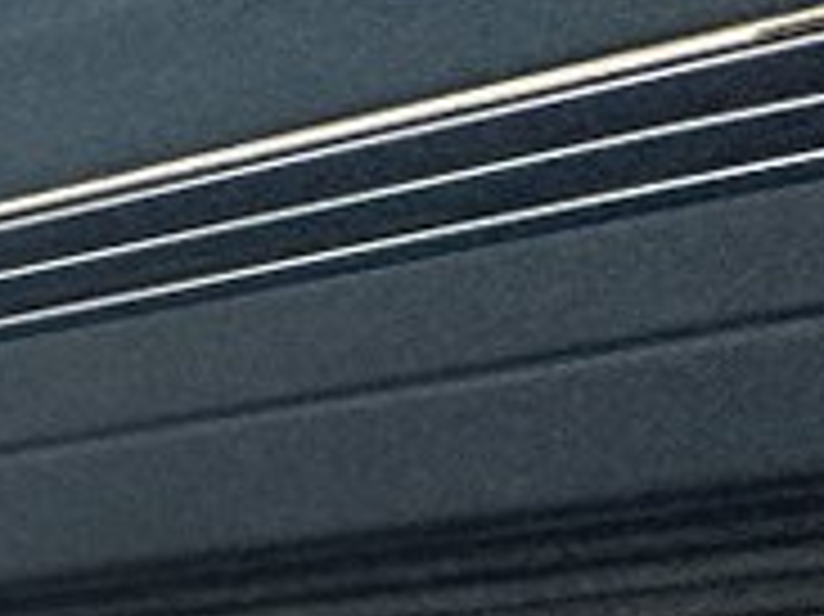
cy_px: 1785
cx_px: -1702
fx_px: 2331
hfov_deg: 11.2
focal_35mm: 98
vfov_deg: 10.8
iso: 320
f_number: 2.2
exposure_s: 1/50
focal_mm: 2.22
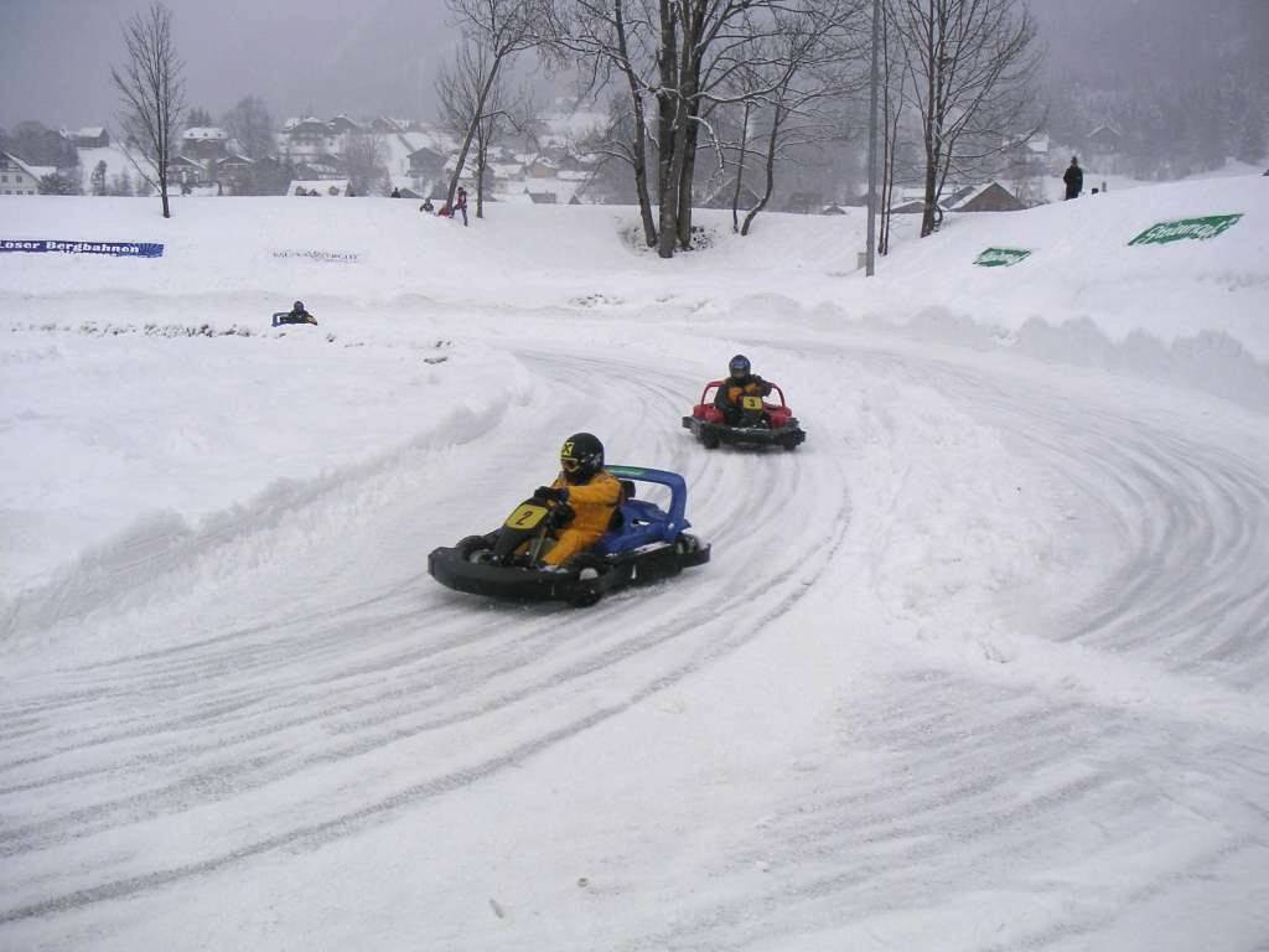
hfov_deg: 49.0
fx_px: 1393
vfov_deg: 37.7
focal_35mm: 38
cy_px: 476
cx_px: 634
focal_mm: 6
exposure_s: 1/350
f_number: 6.7
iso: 50
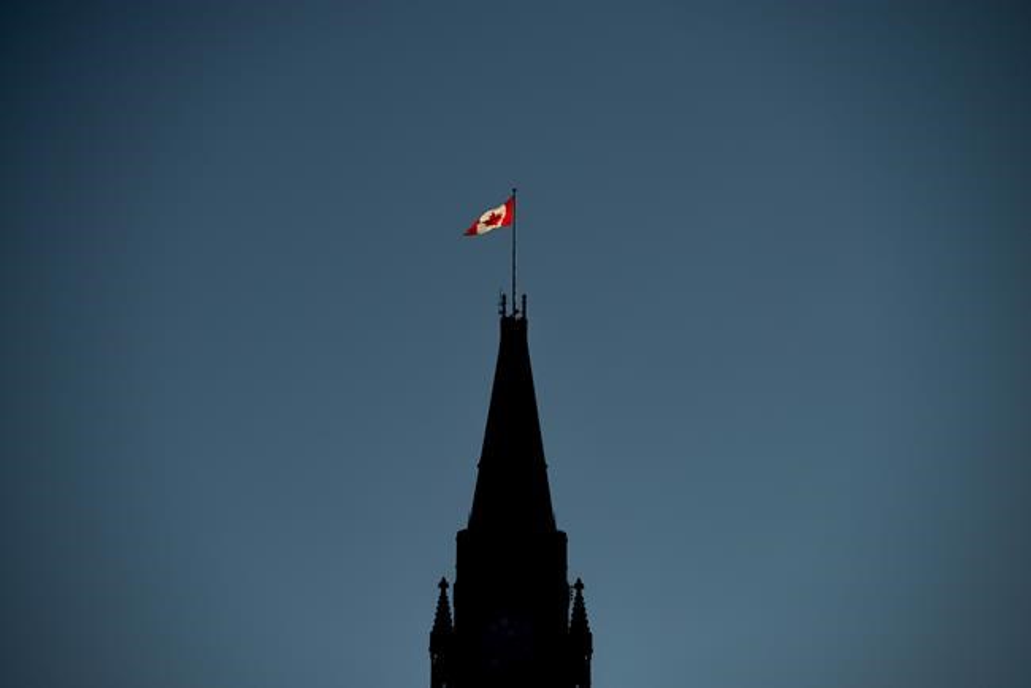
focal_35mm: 200
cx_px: 516
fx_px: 5730
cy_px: 344
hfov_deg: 10.3
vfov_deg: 6.9
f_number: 8
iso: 100
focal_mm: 200
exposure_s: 1/2000
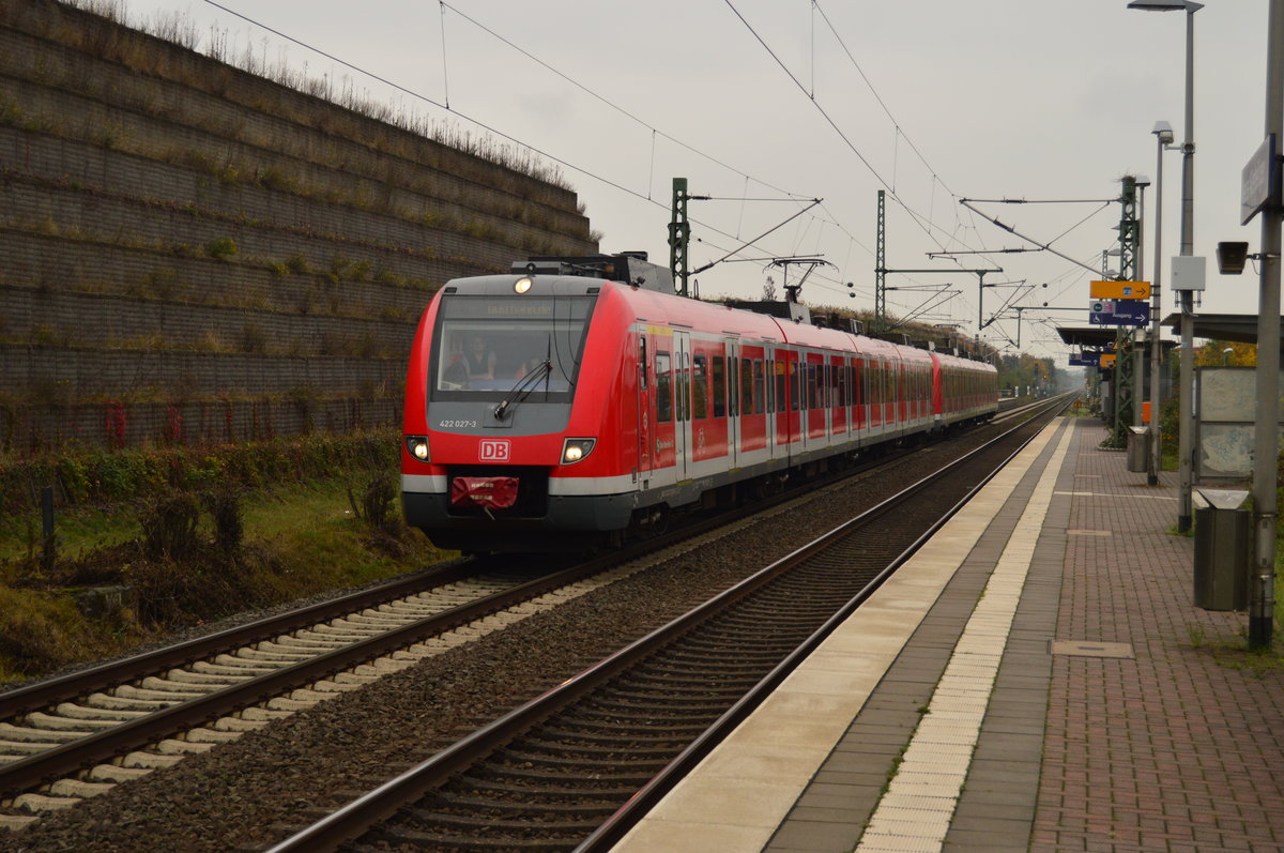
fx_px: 2405
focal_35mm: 68
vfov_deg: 20.1
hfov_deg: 29.9
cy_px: 426
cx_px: 642
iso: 400
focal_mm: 45
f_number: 6.3
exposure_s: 1/640
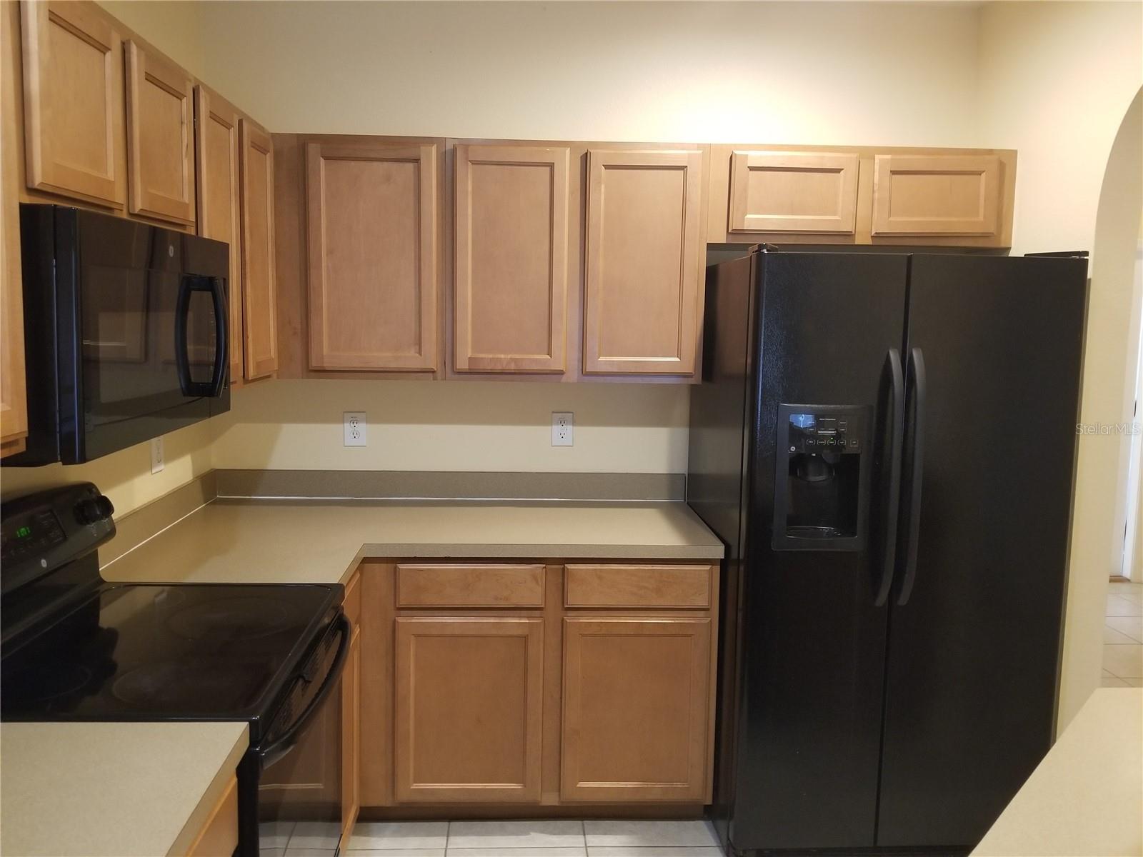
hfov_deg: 67.3
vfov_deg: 53.1
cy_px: 428
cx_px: 572
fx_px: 859
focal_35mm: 26
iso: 250
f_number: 1.7
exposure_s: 1/15
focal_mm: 4.25
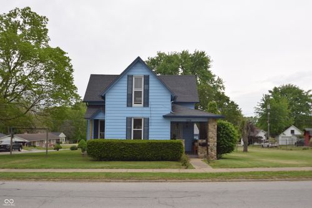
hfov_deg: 53.1
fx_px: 312
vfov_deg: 36.8
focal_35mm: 36
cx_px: 156
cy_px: 104
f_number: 5.6
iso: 100
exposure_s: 1/160
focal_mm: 24
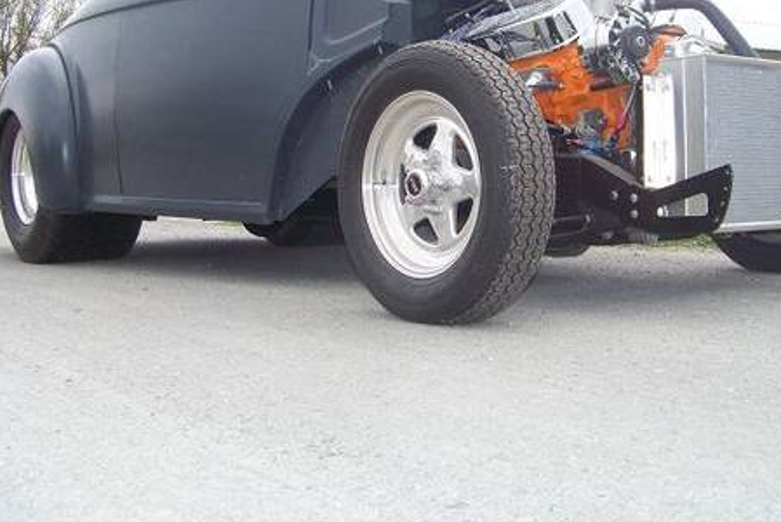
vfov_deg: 26.7
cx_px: 449
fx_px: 1085
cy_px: 139
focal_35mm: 50
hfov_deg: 39.5
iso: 68
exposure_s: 1/250
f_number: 2.8
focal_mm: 5.85
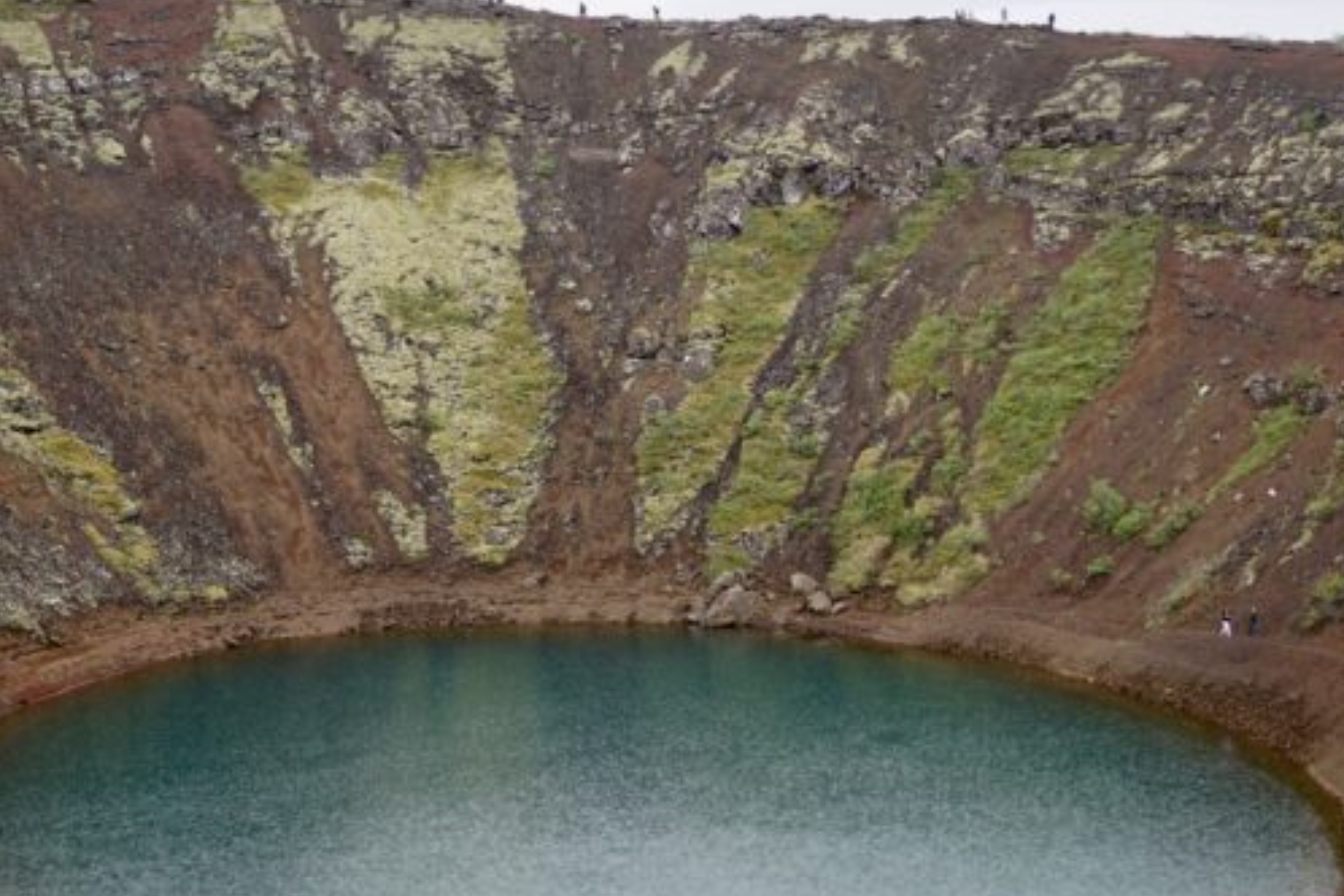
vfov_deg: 18.9
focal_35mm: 72
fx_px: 2688
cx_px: 731
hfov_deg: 28.1
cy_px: 417
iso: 400
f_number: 2.2
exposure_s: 1/2000
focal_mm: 35
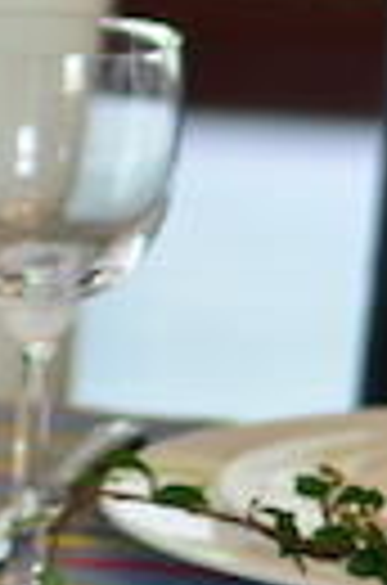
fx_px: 7197
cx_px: -488
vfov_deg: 4.6
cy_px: -522
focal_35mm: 444
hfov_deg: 3.1
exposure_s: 1/125
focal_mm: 50
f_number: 1.8
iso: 200
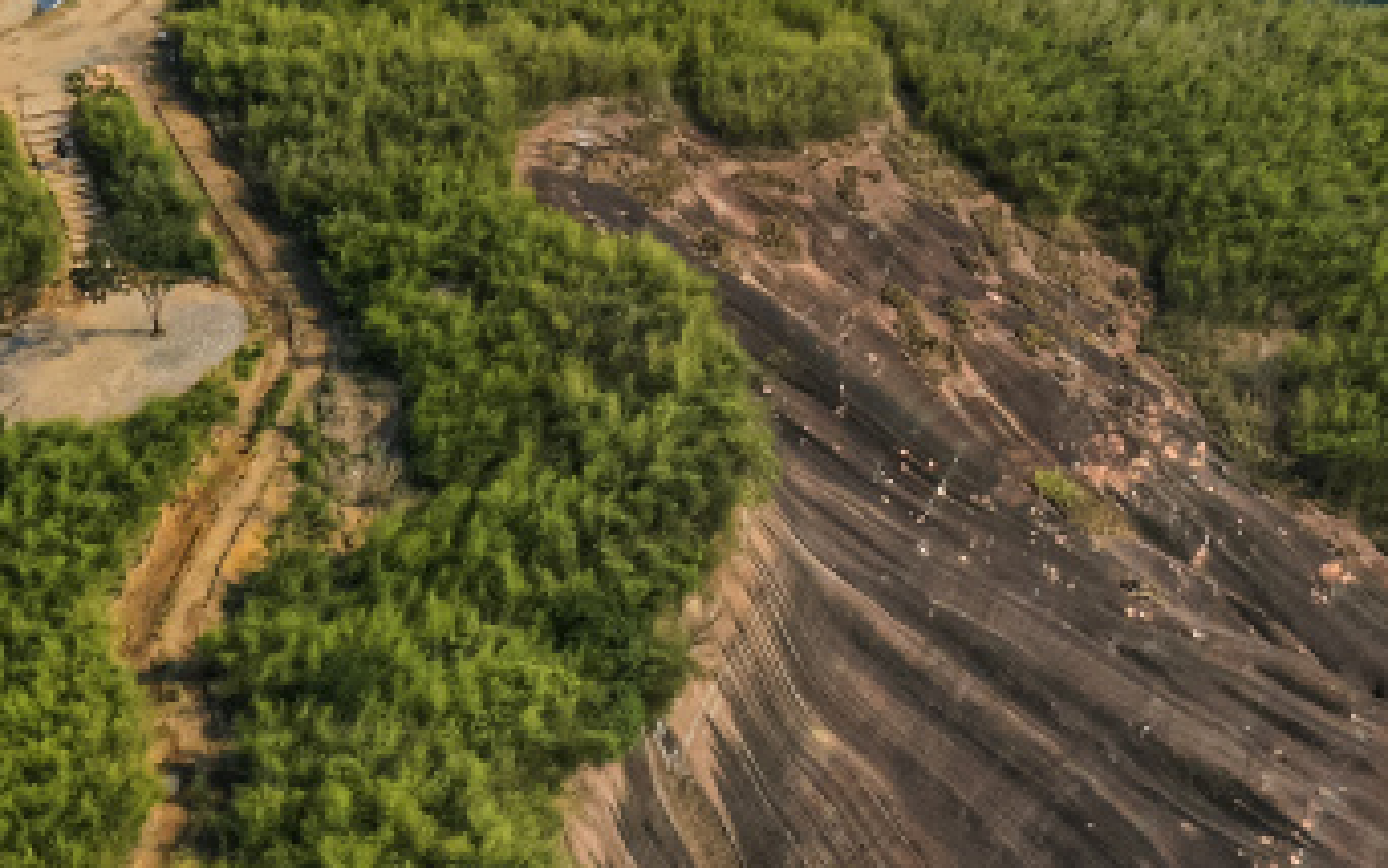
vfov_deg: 12.4
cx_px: 1834
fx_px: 3784
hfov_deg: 19.1
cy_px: -450
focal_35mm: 100
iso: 100
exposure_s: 1/240
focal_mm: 10.26
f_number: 9
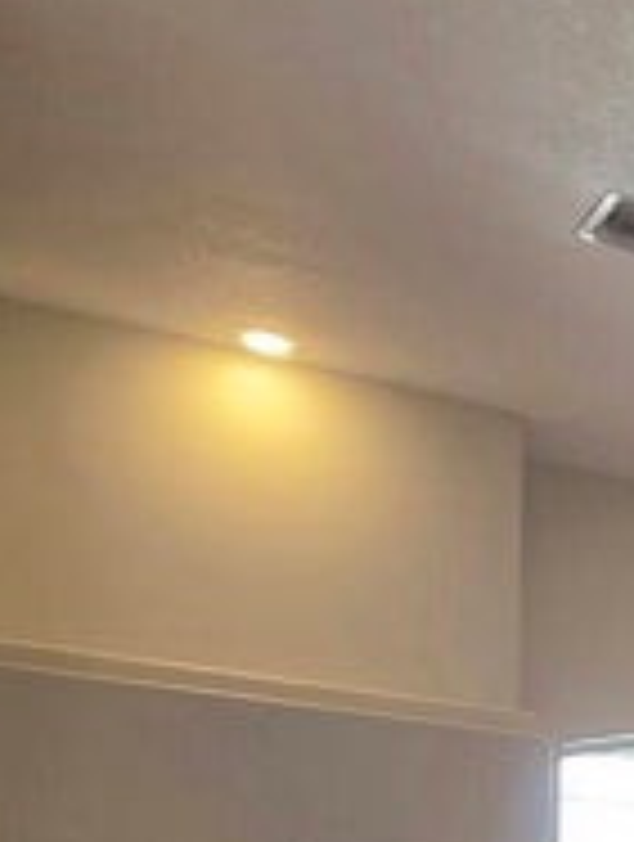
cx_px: 1542
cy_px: 1090
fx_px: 1728
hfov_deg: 14.0
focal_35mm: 71
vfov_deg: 24.1
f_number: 1.9
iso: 160
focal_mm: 2.2
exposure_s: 1/120
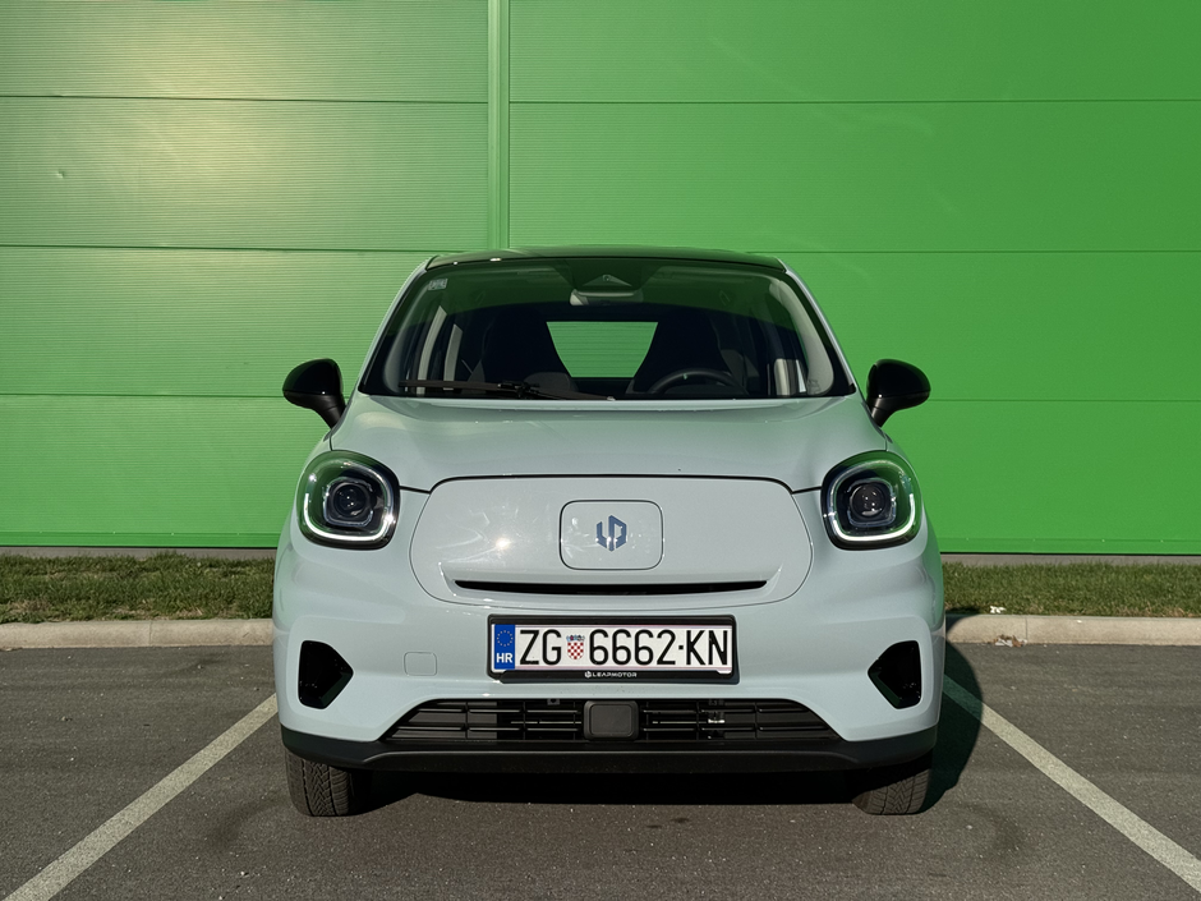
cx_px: 600
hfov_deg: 39.7
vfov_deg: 30.3
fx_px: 1665
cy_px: 450
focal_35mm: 48
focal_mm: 6.76
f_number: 1.78
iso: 80
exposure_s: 1/15385
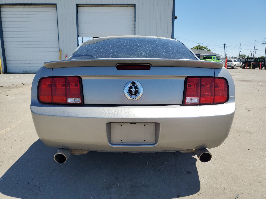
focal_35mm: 26
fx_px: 200
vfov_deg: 53.1
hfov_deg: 67.3
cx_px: 133
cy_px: 100
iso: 50
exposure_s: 1/3333
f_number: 1.5
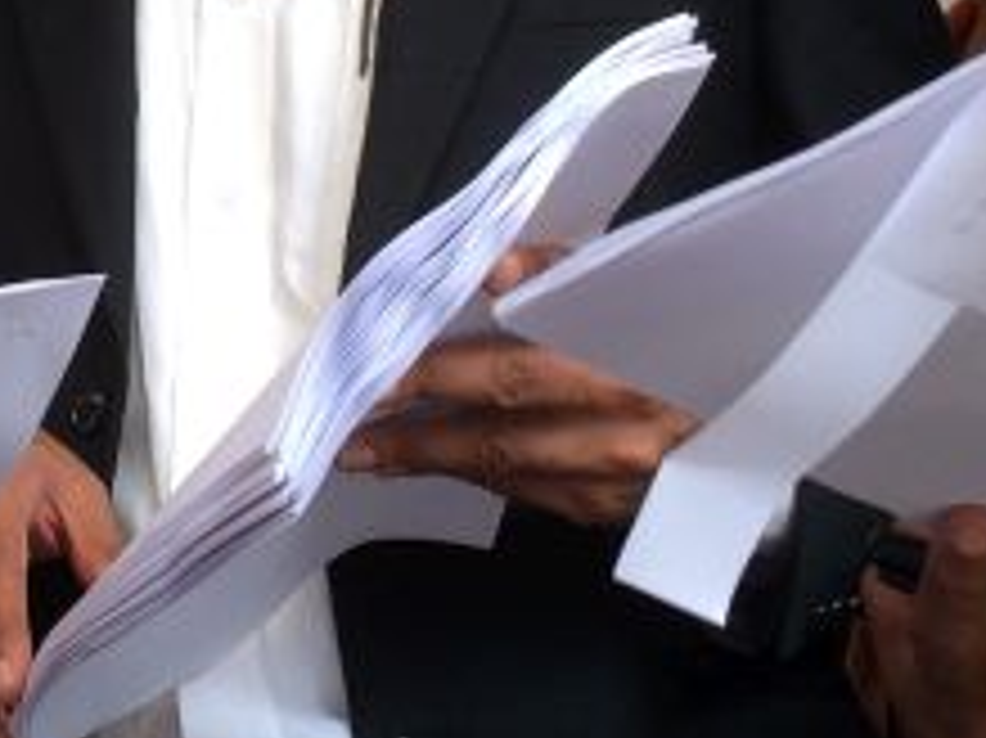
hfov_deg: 16.9
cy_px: -220
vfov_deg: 12.5
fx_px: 3274
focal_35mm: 115
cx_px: 104
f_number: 2.2
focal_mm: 4.12
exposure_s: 1/60
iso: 50
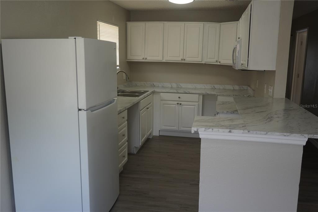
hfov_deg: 57.2
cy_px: 106
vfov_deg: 39.9
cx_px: 159
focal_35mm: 33
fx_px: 291
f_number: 4
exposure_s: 1/160
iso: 400
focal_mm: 22
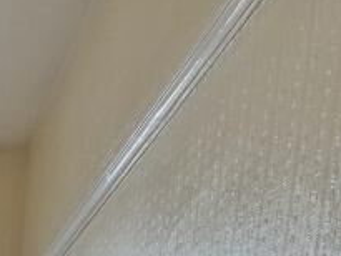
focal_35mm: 65
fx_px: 641
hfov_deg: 20.5
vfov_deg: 15.4
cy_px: 575
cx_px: -281
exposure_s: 1/50
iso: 80
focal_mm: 2.2
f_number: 2.2
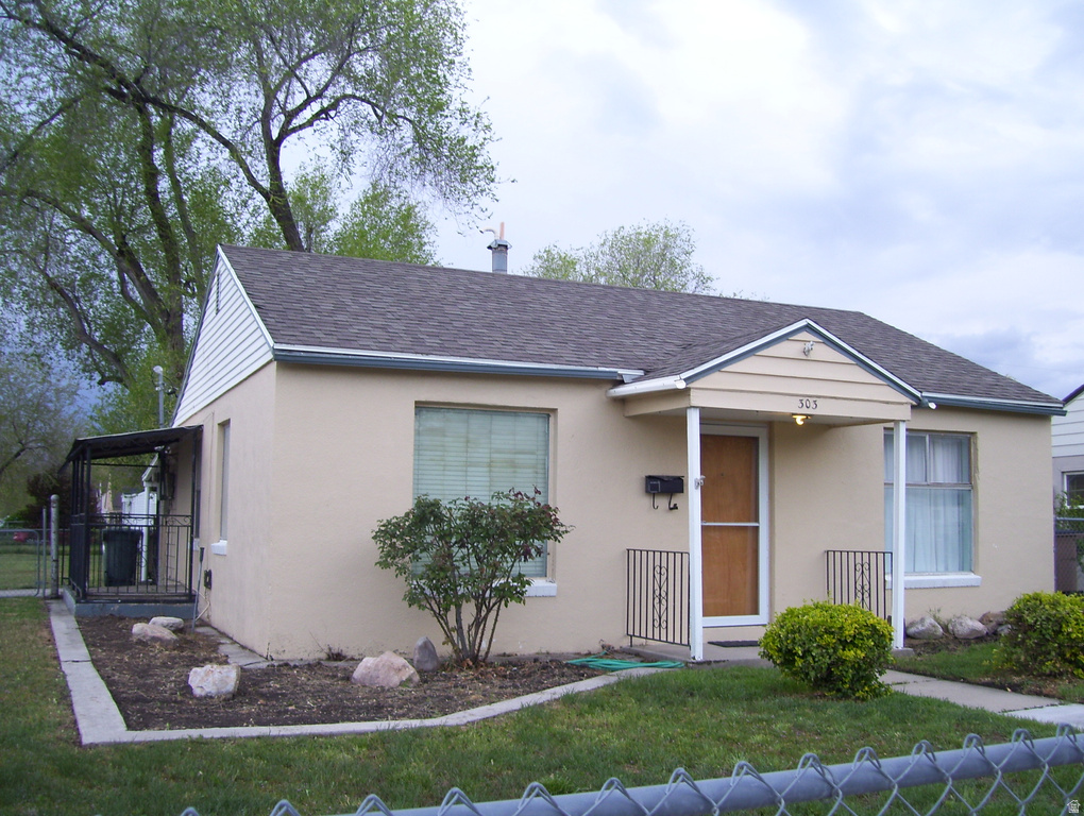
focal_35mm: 36
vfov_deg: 39.7
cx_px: 542
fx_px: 1129
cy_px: 408
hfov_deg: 51.3
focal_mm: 6
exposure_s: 1/200
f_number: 2.7
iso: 80
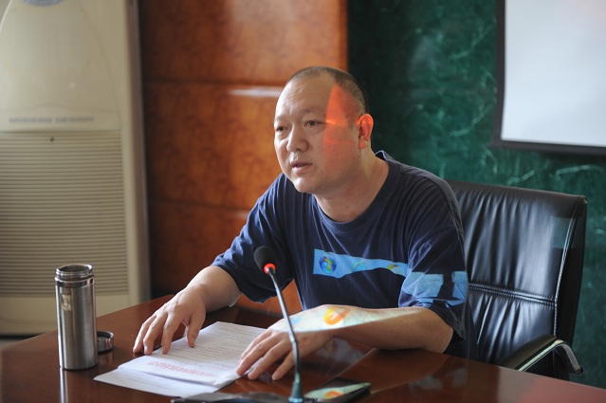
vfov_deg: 19.4
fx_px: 1177
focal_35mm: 70
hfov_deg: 28.9
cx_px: 303
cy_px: 202
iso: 640
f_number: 2.8
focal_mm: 70
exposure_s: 1/40
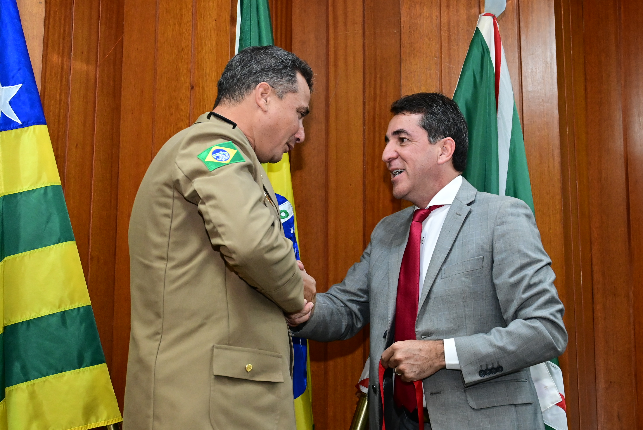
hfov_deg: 31.9
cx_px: 322
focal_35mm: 63
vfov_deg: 21.6
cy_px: 215
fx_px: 1126
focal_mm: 42
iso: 4000
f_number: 4.5
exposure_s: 1/125
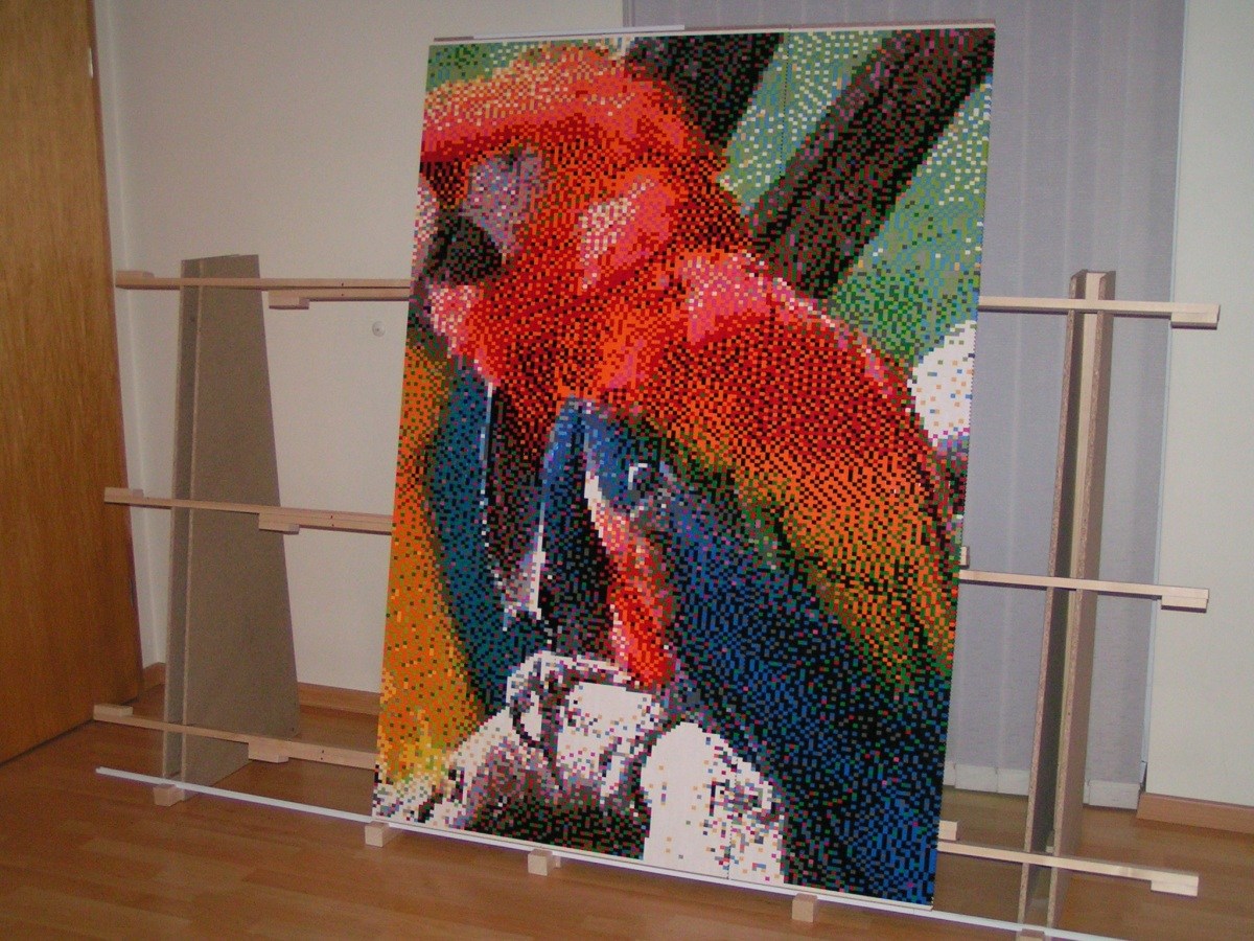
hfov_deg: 43.9
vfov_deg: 33.6
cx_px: 627
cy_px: 470
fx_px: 1558
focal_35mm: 43
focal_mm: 6.6
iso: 200
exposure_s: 1/50
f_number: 2.8
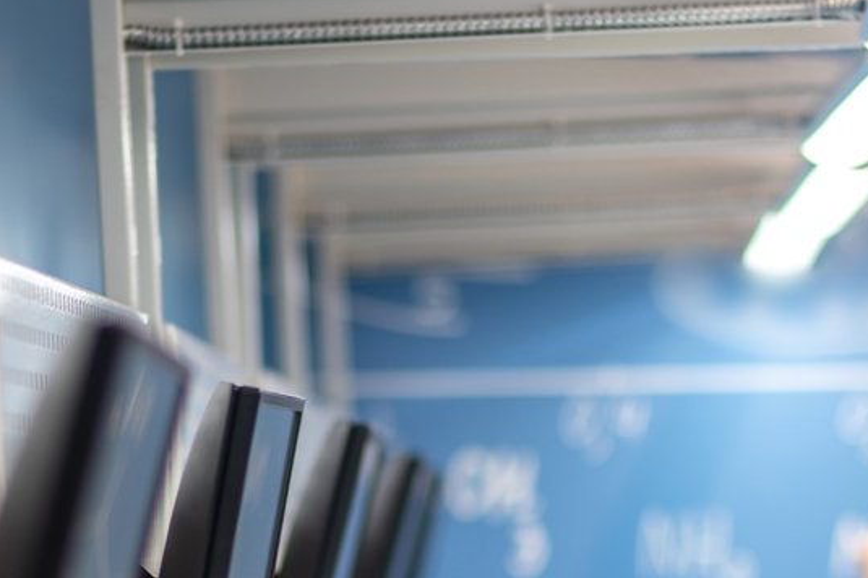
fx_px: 6120
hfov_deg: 8.1
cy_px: 845
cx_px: 620
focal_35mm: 254
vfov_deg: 5.4
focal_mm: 85
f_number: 2.2
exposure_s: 1/160
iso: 125
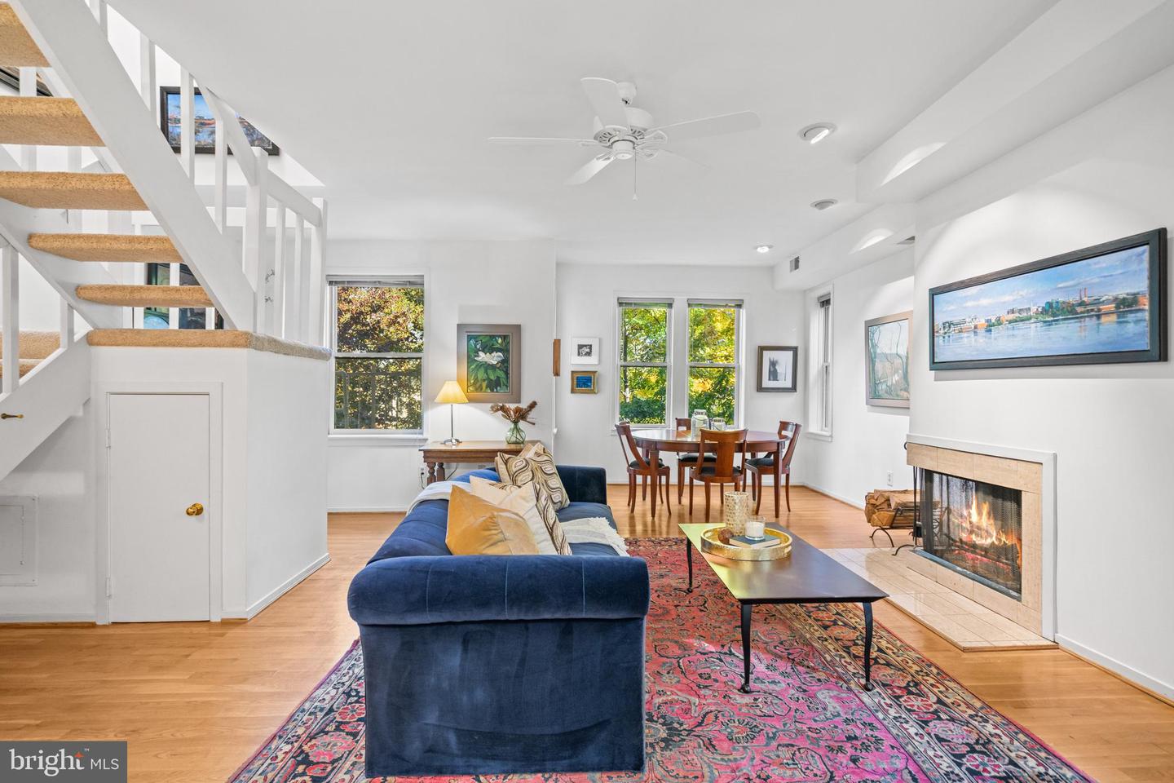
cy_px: 392
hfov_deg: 96.7
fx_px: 522
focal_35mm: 16
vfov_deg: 73.7
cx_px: 587
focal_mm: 16
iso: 1250
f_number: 4
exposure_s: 1/10
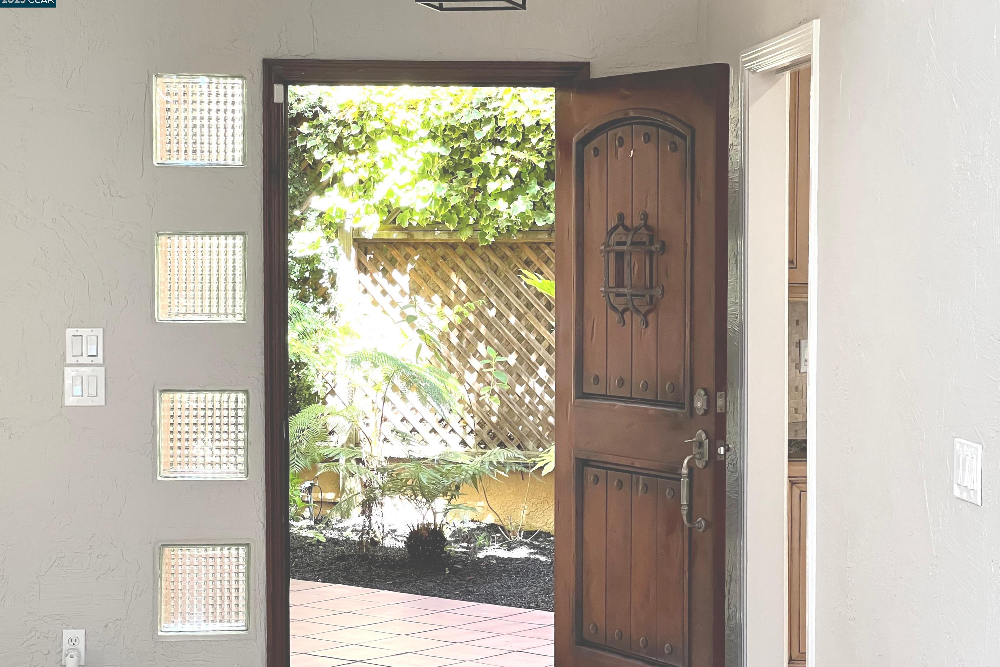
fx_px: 2250
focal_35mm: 81
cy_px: 370
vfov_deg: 16.9
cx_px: 496
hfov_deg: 25.1
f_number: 2.8
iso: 160
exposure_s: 1/99
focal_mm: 9
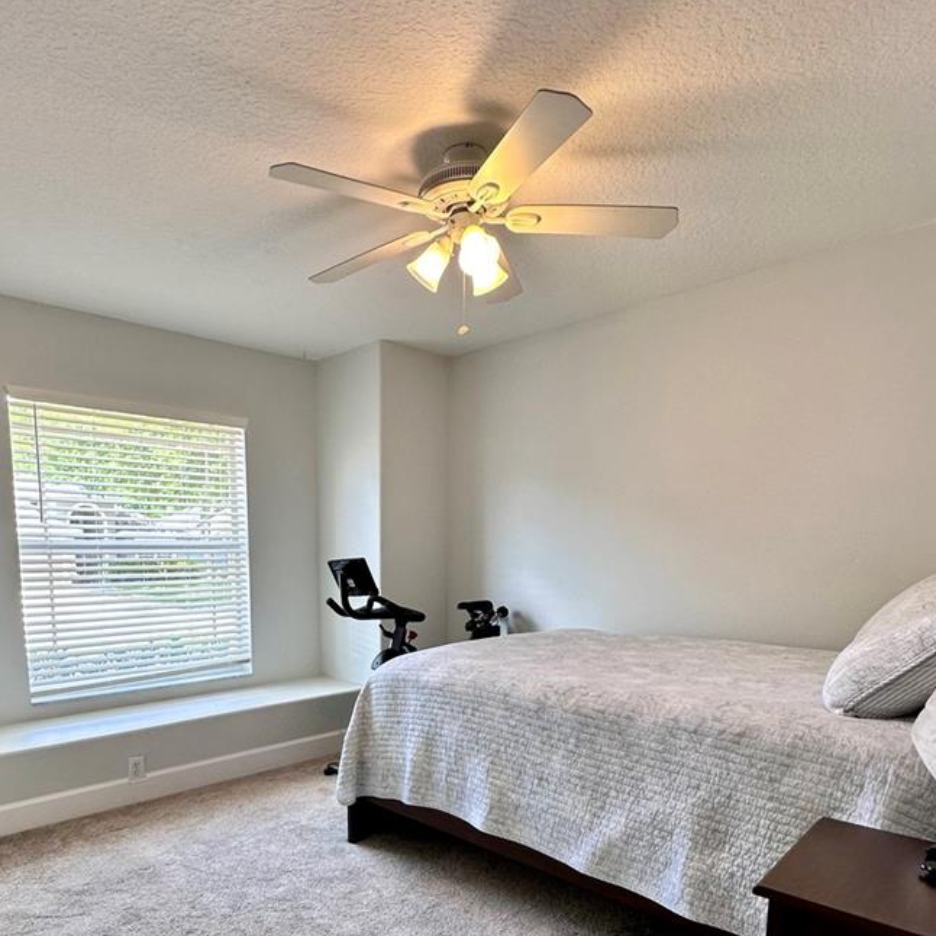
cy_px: 646
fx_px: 704
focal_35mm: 23
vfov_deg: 64.9
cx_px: 374
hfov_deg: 66.6
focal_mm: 2.22
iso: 100
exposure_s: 1/120
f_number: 2.2
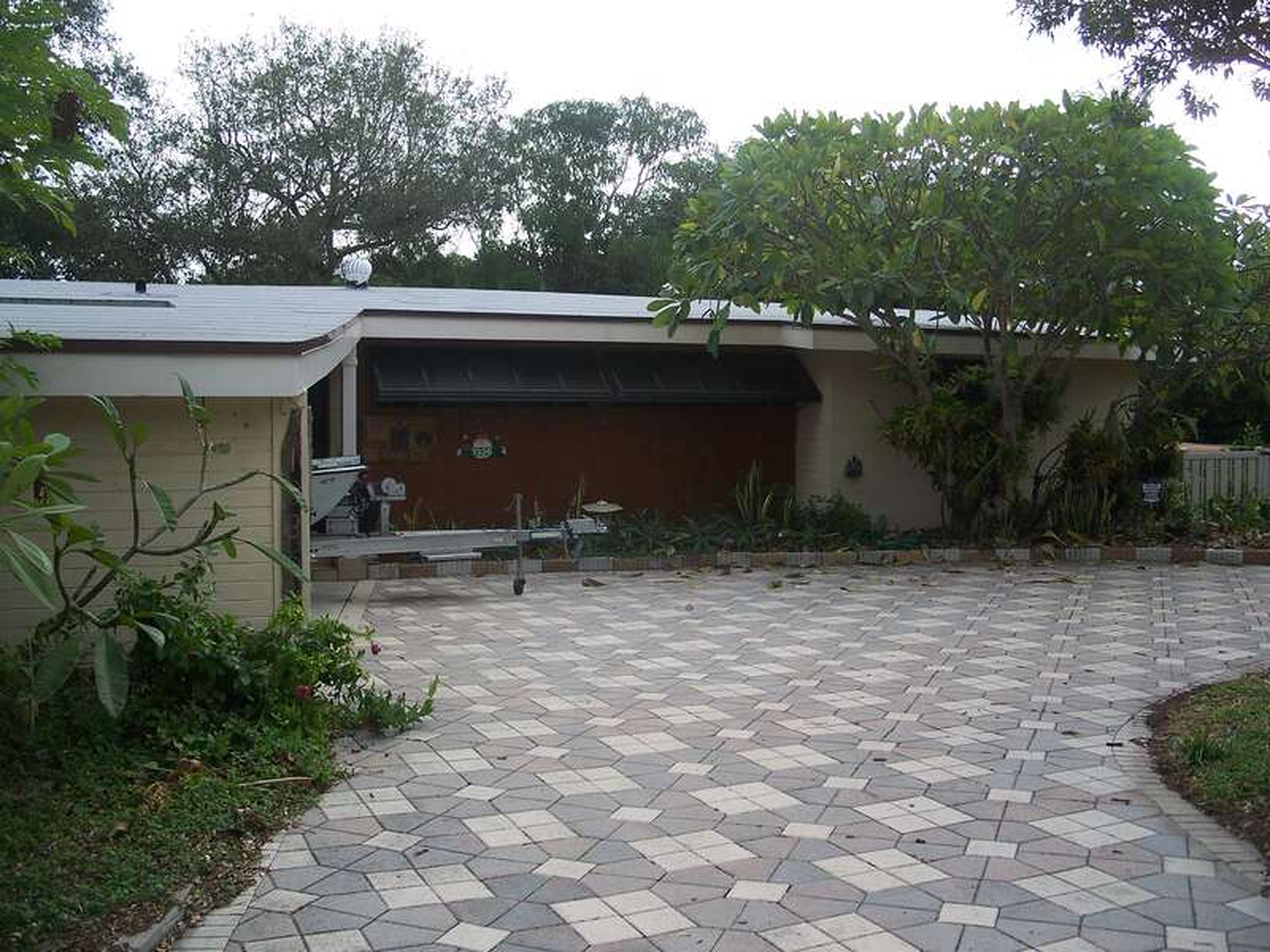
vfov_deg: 38.7
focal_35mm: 37
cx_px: 635
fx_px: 1357
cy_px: 476
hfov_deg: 50.1
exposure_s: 1/400
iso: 64
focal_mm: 7.8
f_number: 2.8
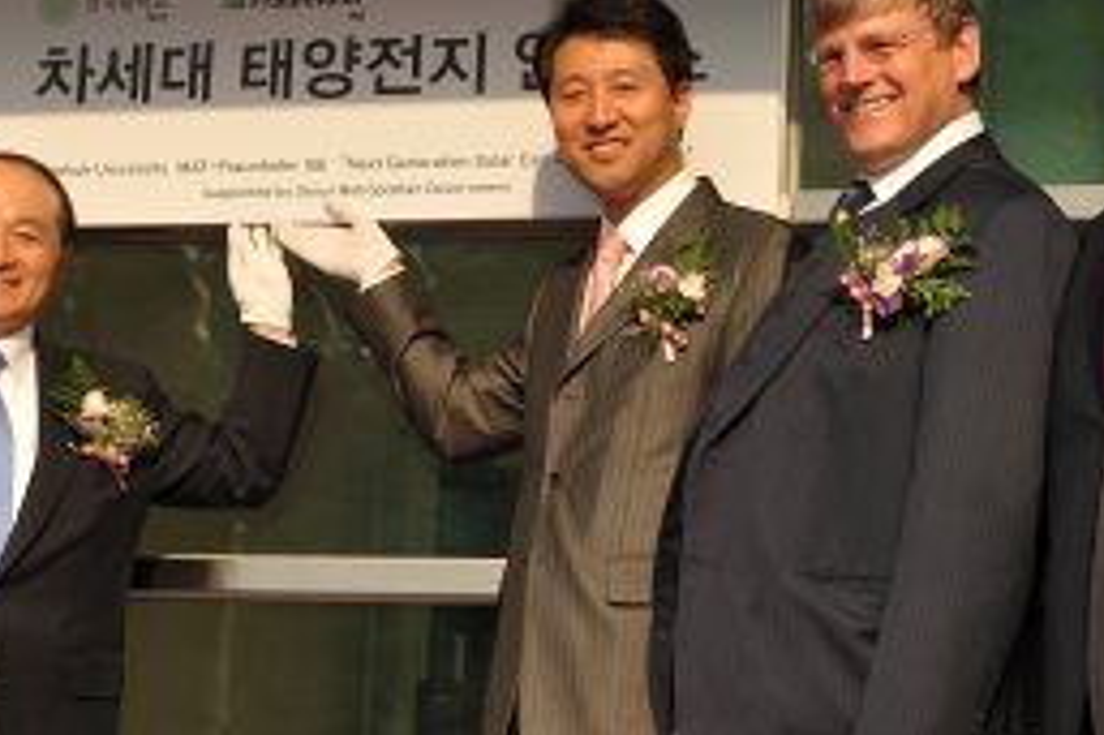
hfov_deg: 21.7
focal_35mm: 94
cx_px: 537
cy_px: 271
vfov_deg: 14.5
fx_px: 2881
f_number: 5.6
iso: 100
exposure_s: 1/125
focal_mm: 62
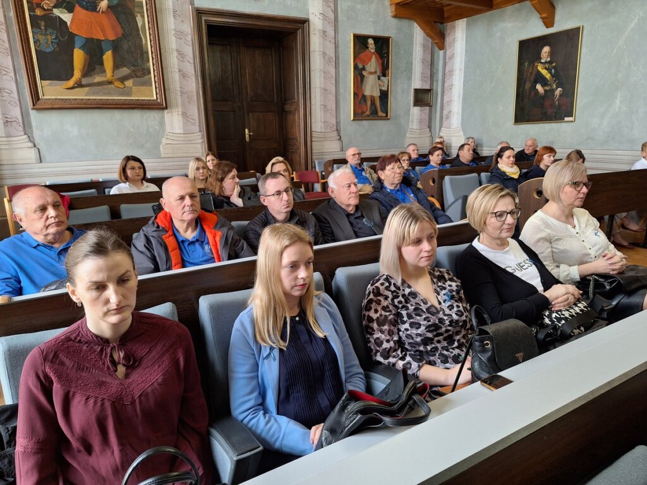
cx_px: 324
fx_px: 430
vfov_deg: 58.9
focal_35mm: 23
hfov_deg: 73.9
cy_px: 242
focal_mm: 5.54
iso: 200
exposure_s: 1/50
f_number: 1.8
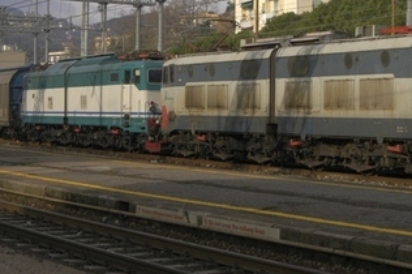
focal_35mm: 85
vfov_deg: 16.0
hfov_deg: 23.8
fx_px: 972
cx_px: 276
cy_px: 94
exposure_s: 1/160
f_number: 13
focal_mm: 28
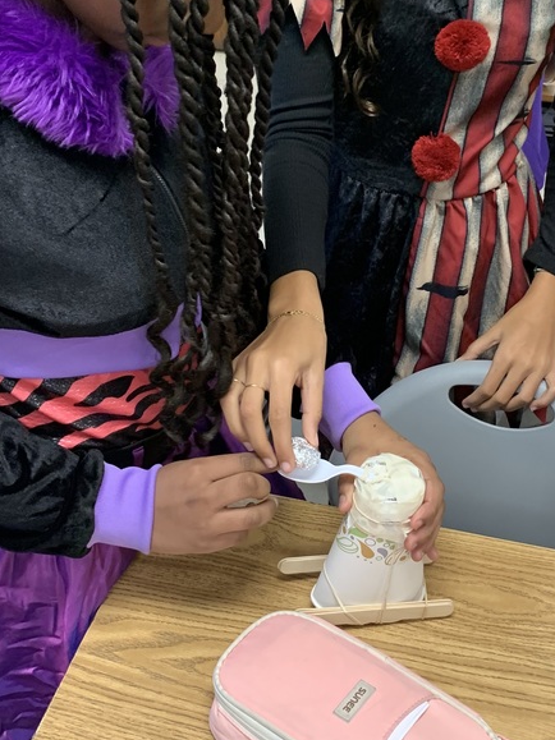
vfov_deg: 41.1
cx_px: 340
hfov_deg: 31.4
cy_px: 299
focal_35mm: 46
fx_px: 984
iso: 320
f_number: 1.8
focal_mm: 4.25
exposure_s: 1/60
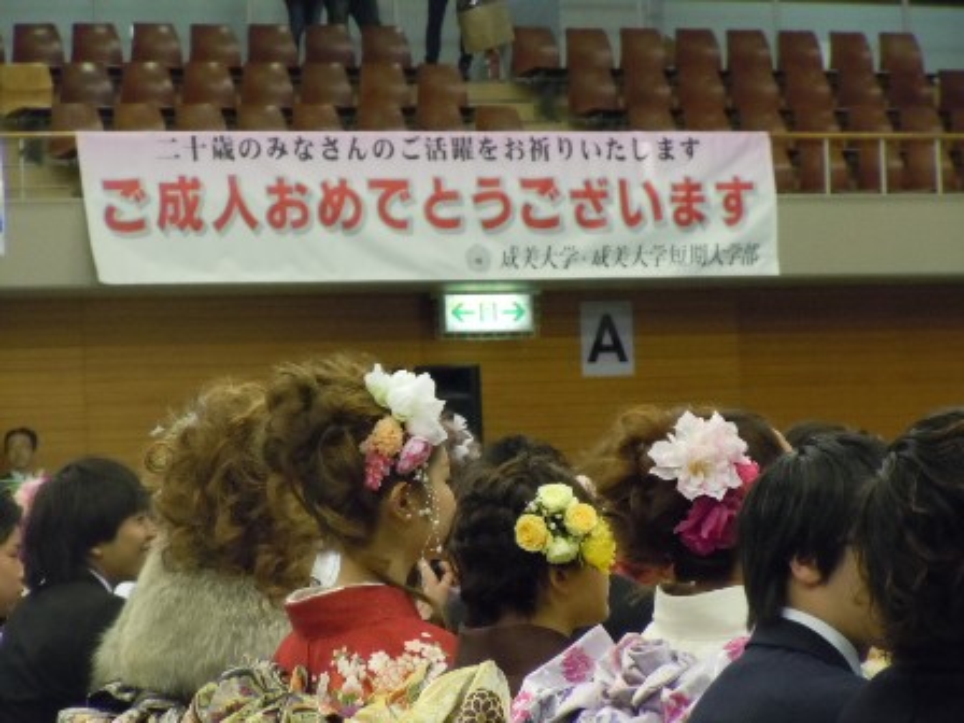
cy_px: 362
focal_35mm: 196
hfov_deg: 10.1
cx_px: 482
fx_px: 5458
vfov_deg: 7.6
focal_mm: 35
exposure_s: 1/40
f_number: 5.6
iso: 800
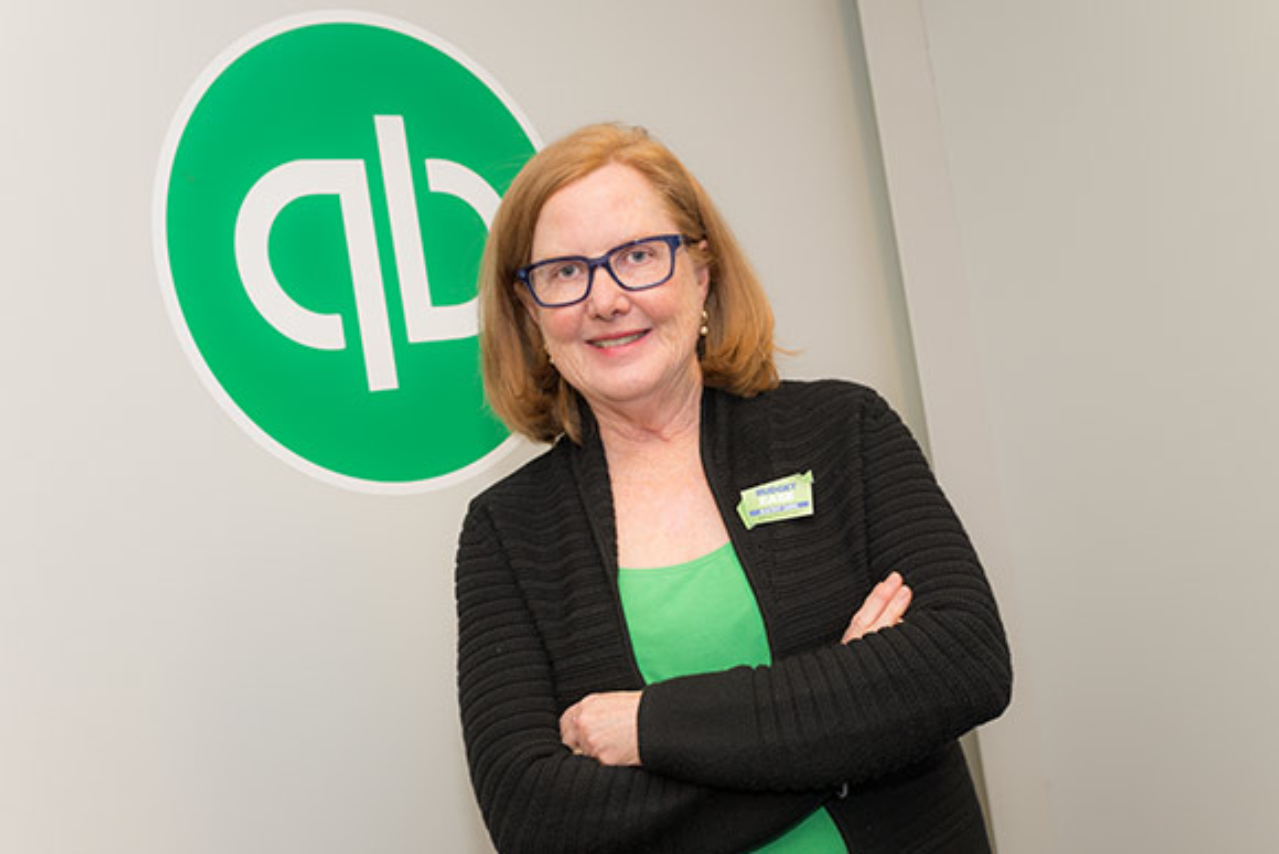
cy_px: 427
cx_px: 640
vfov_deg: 30.5
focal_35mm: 44
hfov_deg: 44.5
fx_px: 1564
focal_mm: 44
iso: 200
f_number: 5.6
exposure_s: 1/60
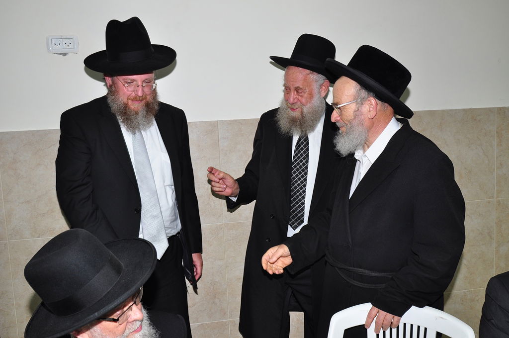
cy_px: 169
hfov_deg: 53.2
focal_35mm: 36
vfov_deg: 36.8
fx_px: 508
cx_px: 254
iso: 400
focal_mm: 24
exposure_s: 1/60
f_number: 6.3
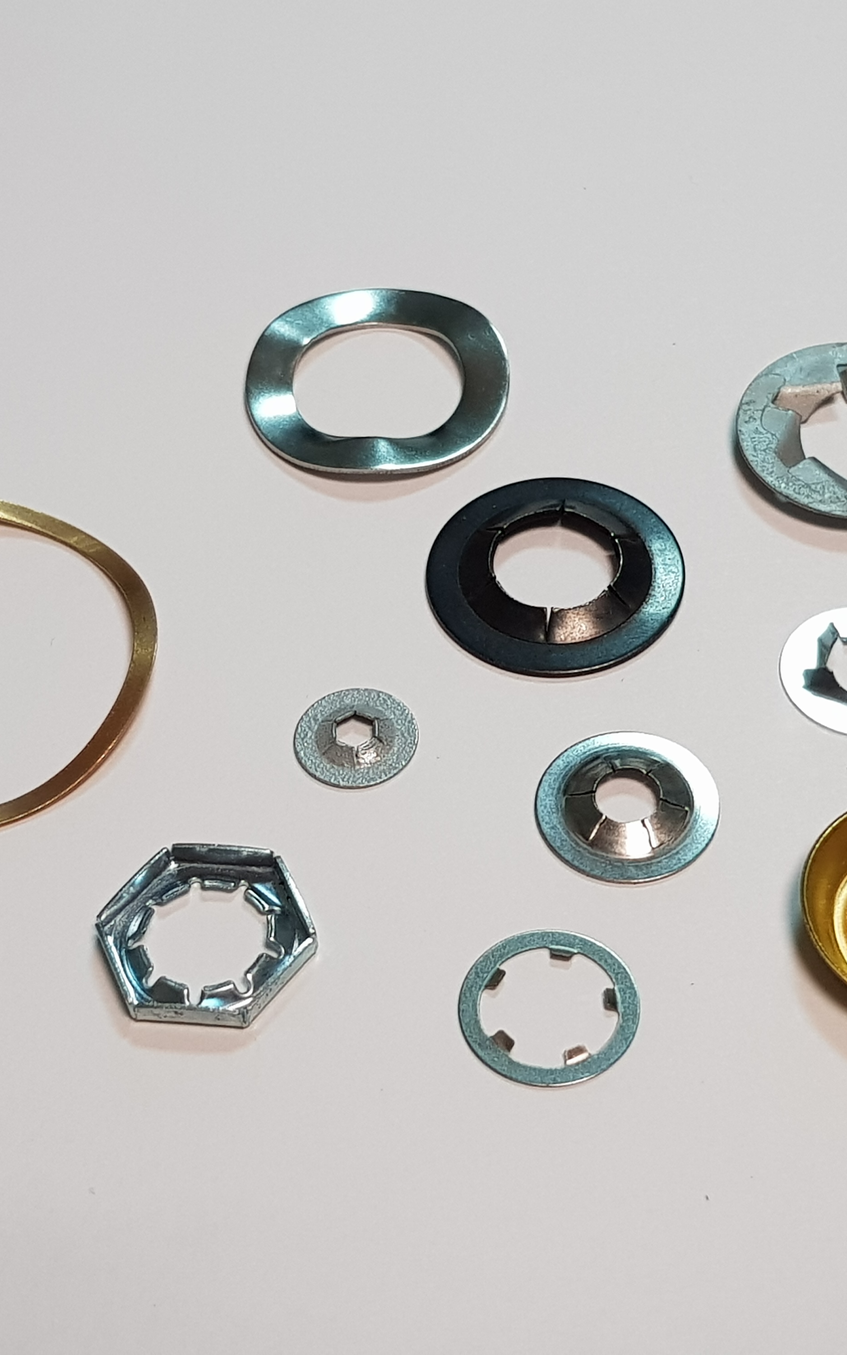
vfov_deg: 52.7
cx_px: 551
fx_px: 1366
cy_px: 673
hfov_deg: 34.2
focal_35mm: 37
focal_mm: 4.3
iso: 100
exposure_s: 1/60
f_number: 1.7
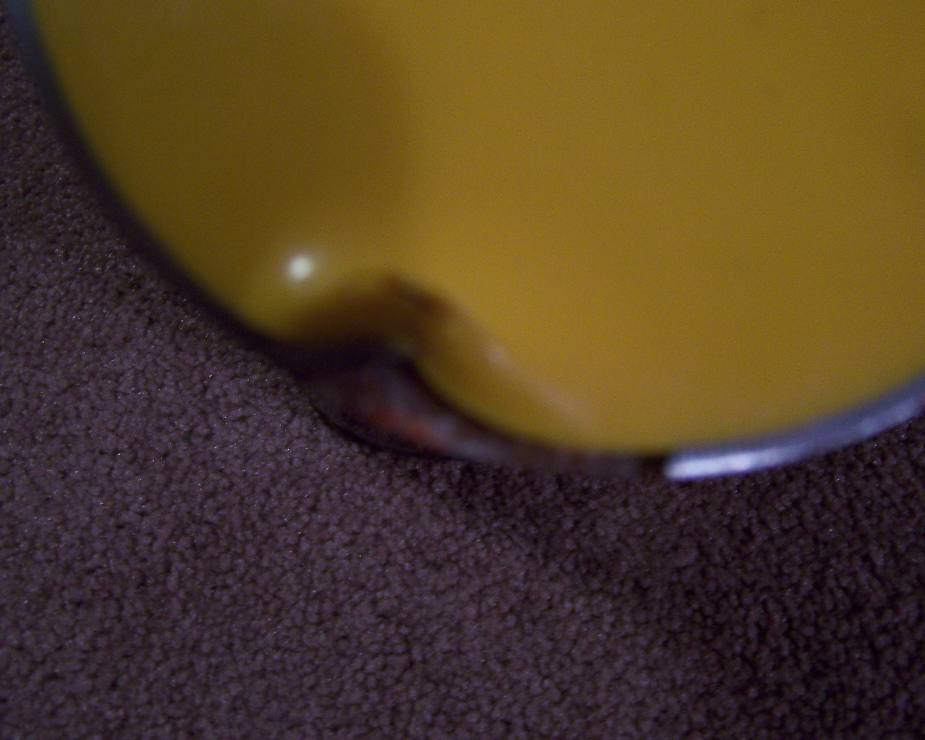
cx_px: 455
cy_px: 368
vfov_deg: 37.3
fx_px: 1095
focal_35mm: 40
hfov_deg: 45.8
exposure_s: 1/8
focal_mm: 6.3
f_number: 2.8
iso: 160
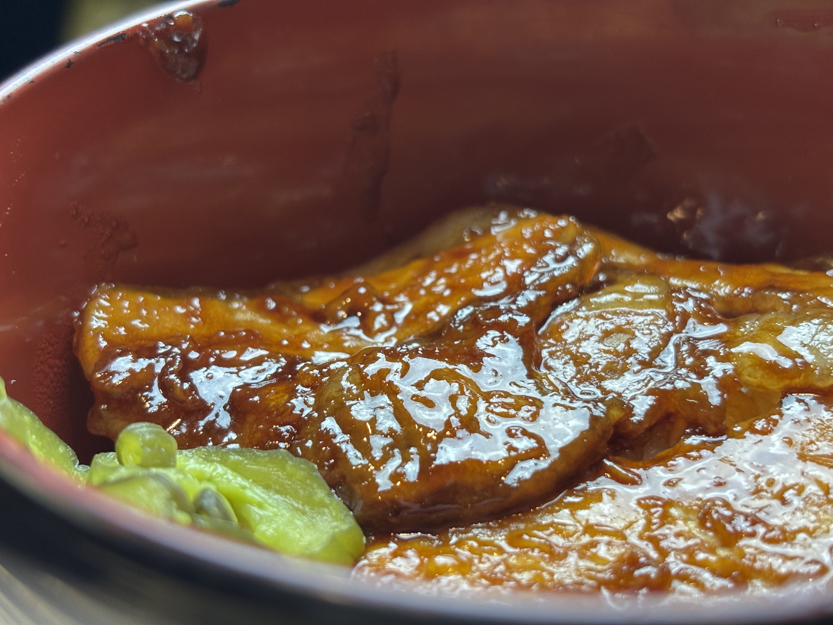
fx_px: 1251
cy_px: 312
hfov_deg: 36.8
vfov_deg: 28.0
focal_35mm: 52
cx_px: 416
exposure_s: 1/50
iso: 125
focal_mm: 5.96
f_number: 1.6
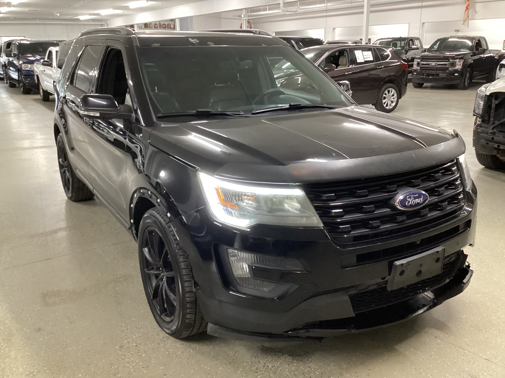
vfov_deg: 45.4
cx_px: 252
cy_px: 189
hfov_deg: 58.4
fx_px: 452
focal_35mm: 31
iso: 400
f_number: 2.4
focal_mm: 3.3
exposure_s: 1/40
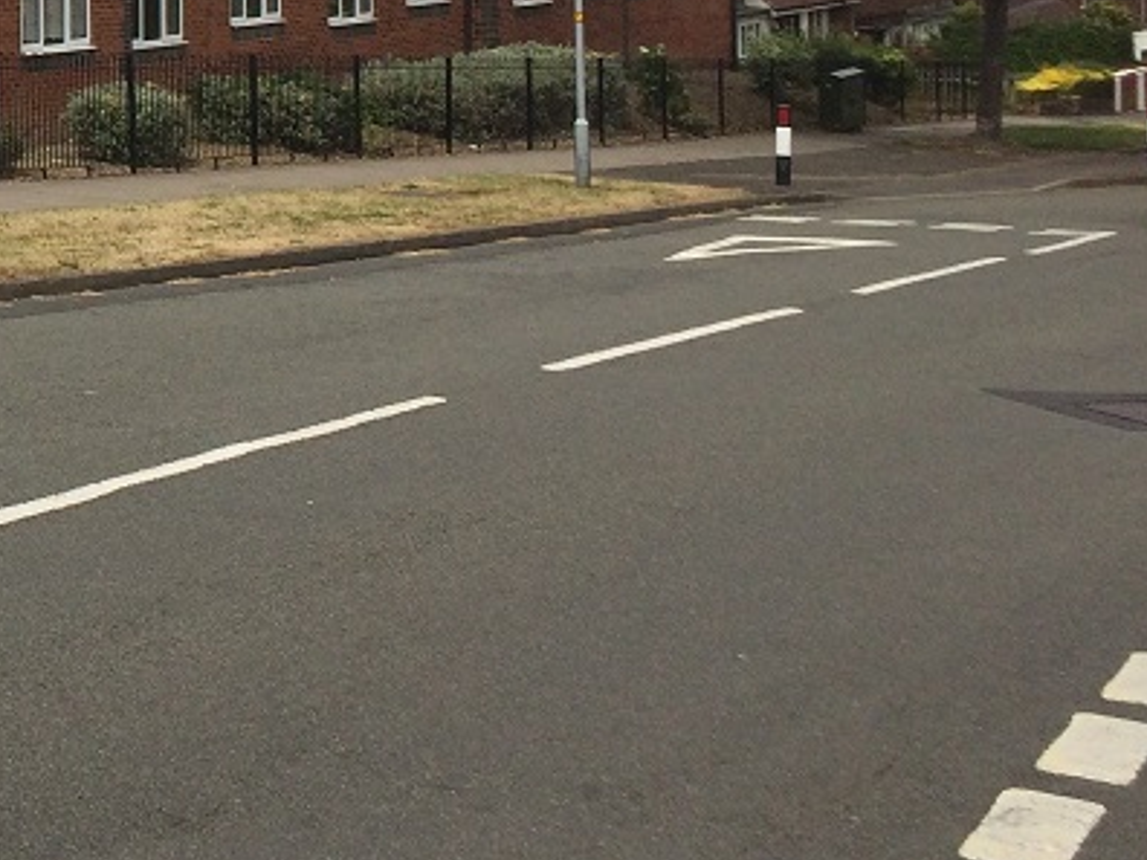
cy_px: -125
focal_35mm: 79
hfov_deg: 22.1
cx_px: -365
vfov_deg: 17.9
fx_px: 2618
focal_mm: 4.15
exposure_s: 1/3425
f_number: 2.2
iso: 32
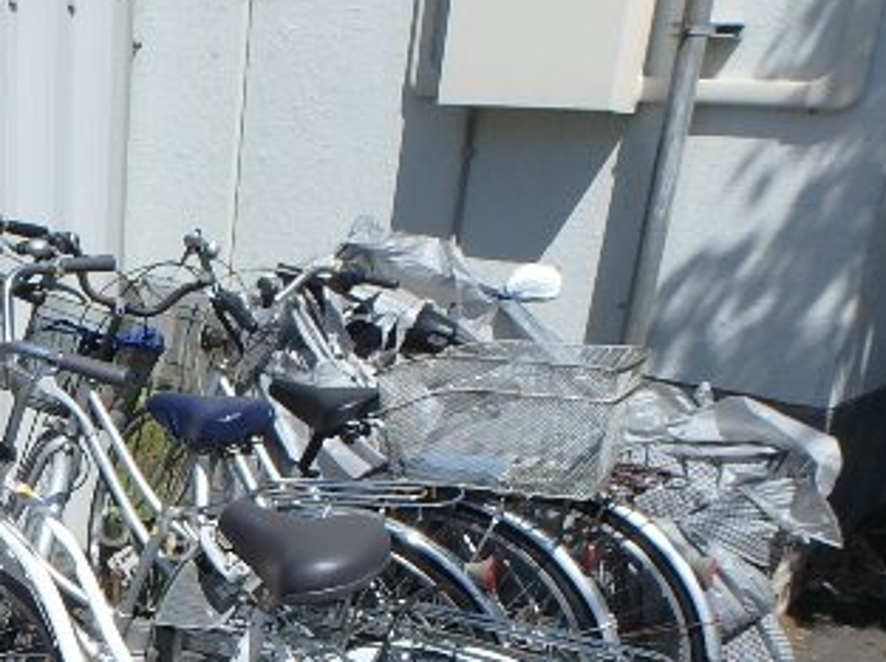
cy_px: 526
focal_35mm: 43
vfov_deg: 32.6
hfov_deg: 39.3
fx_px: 1099
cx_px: 20
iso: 125
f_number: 6
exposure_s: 1/640
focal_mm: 3.7
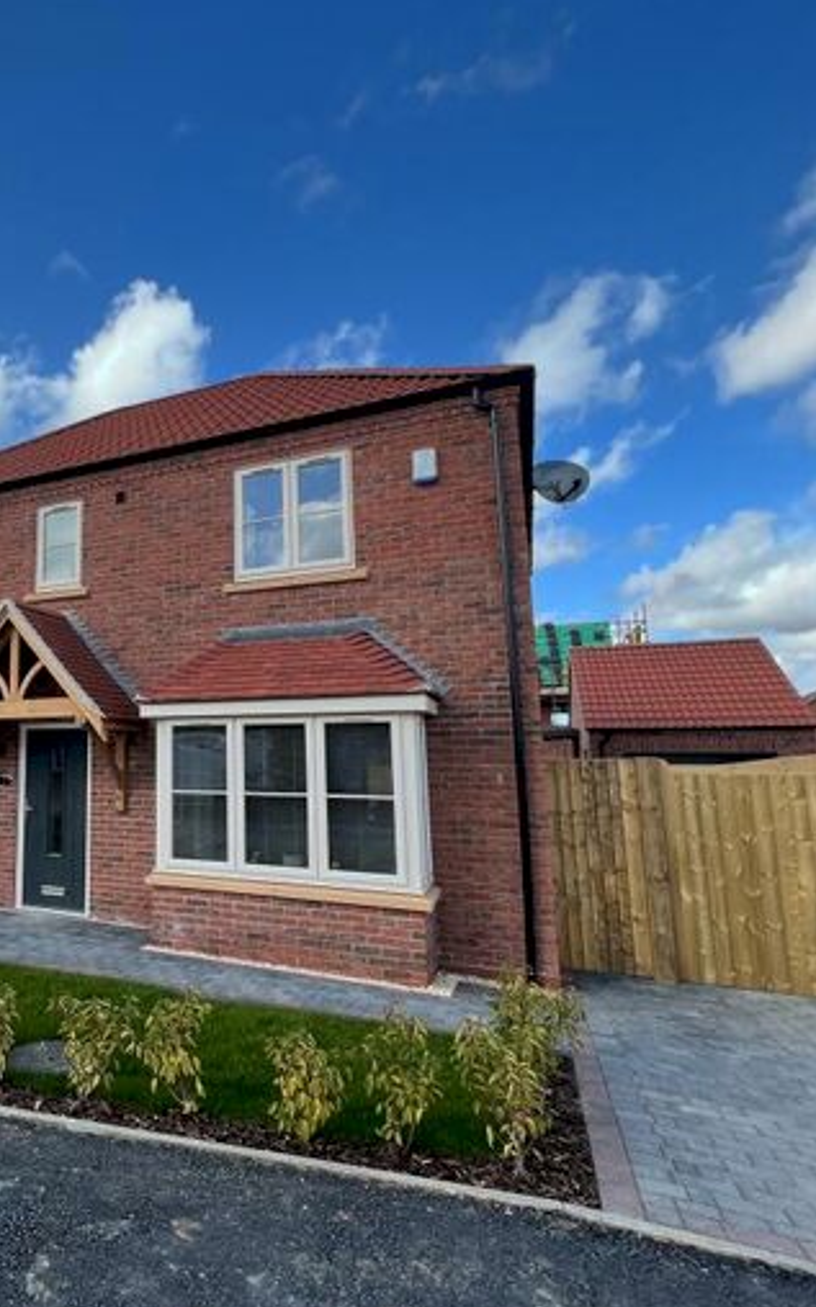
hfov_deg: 57.2
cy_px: 663
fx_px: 677
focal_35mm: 19
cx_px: 154
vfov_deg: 88.0
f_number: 1.8
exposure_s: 1/475
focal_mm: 1.57
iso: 32
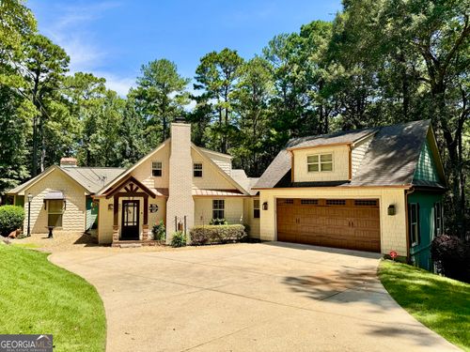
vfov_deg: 56.8
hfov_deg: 71.6
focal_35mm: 24
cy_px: 176
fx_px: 326
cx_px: 235
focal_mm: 6.76
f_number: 1.78
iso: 80
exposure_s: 1/3802
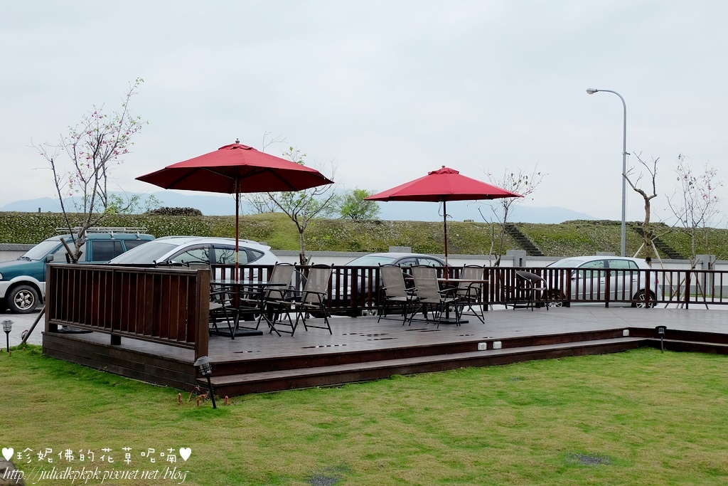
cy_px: 243
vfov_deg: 35.1
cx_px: 364
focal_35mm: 38
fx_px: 768
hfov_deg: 50.7
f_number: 4.5
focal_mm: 25.6
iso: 400
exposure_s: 1/420
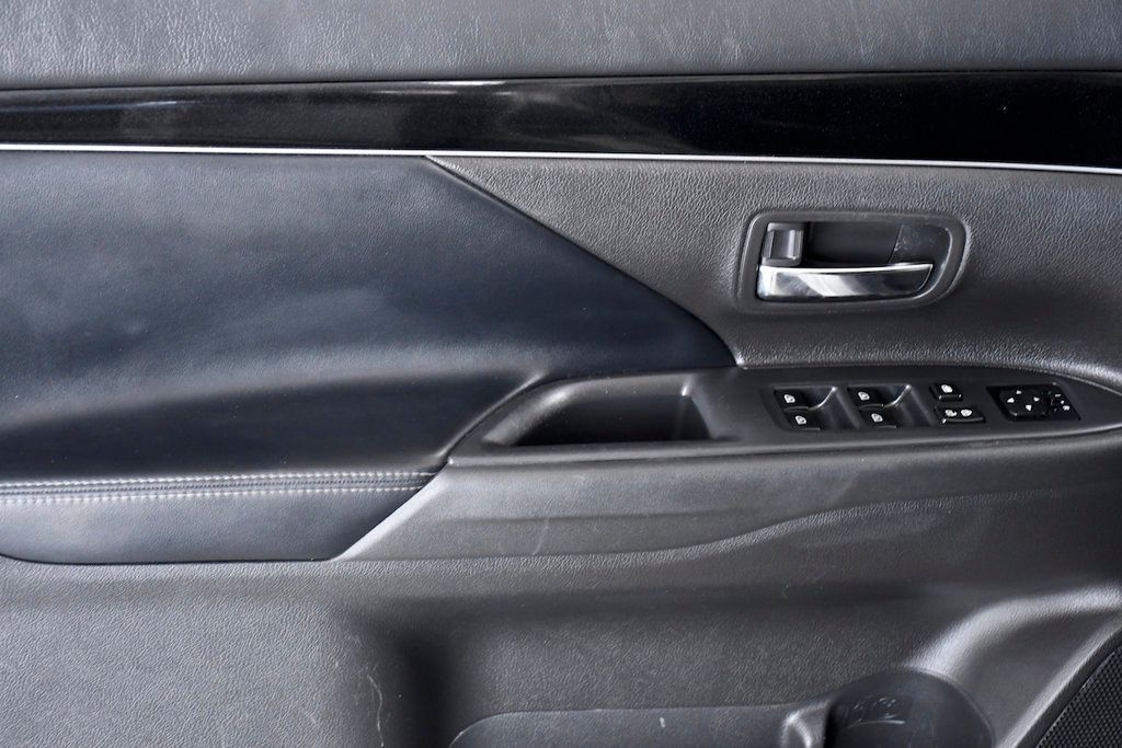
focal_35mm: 72
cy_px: 374
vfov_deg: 18.9
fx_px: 2244
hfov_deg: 28.1
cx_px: 561
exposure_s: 1/125
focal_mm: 48
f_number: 5.6
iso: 2500
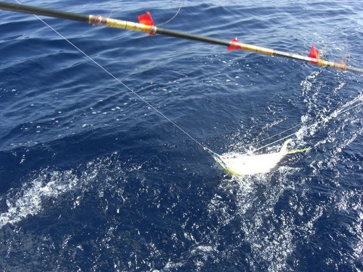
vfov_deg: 37.7
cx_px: 182
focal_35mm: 38
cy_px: 136
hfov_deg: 49.0
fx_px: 398
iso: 80
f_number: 4
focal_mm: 7.9
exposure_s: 1/320
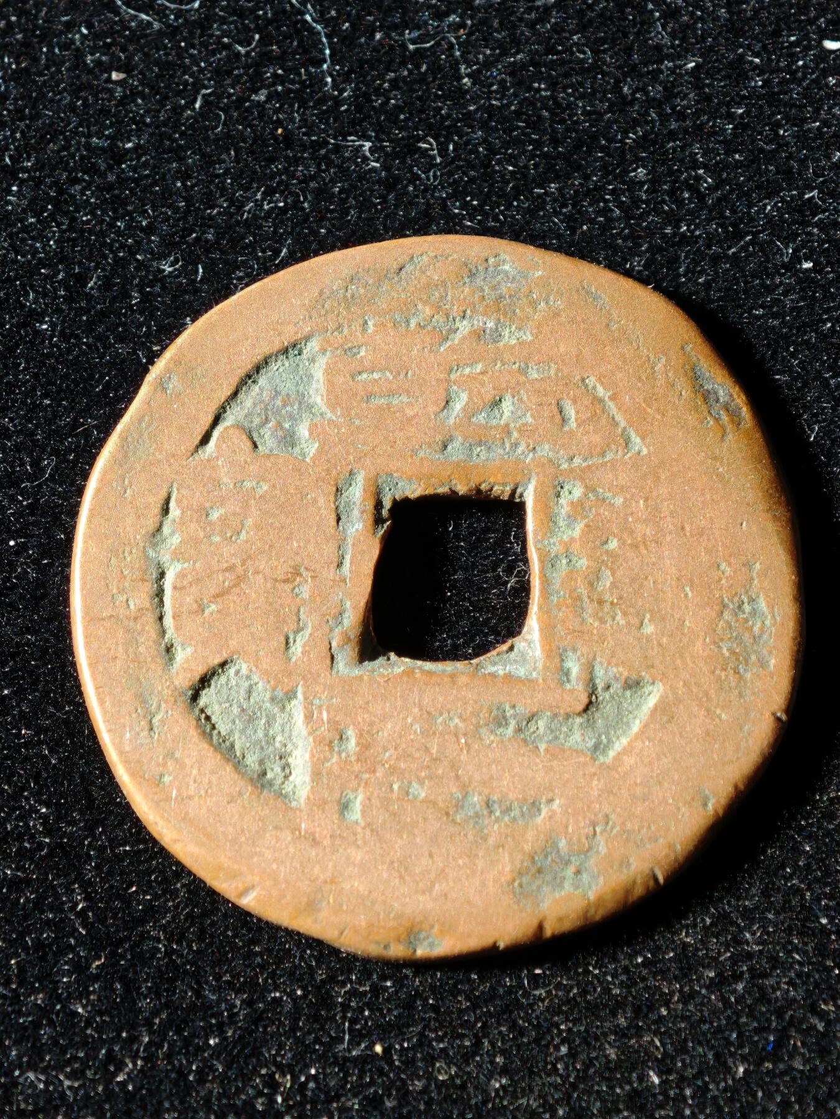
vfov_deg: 17.4
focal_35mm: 113
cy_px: 560
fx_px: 3656
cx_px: 420
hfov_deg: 13.1
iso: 400
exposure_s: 1/106
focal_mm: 9
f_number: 2
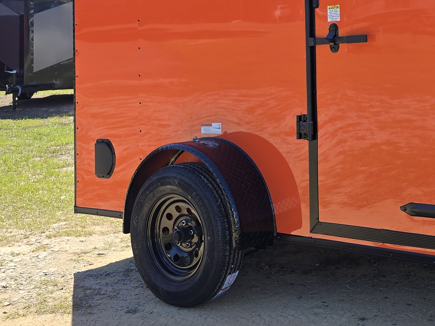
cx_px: 445
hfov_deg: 29.4
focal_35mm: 61
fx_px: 767
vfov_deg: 23.0
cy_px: -6
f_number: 1.7
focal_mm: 6.3
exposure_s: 1/509
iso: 12
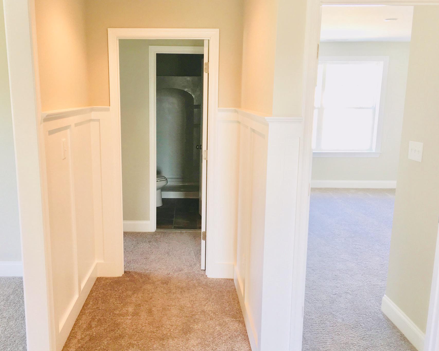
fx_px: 442
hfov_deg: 52.6
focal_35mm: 34
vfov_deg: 43.3
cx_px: 181
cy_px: 183
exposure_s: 1/30
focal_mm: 4.15
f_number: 2.2
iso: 40
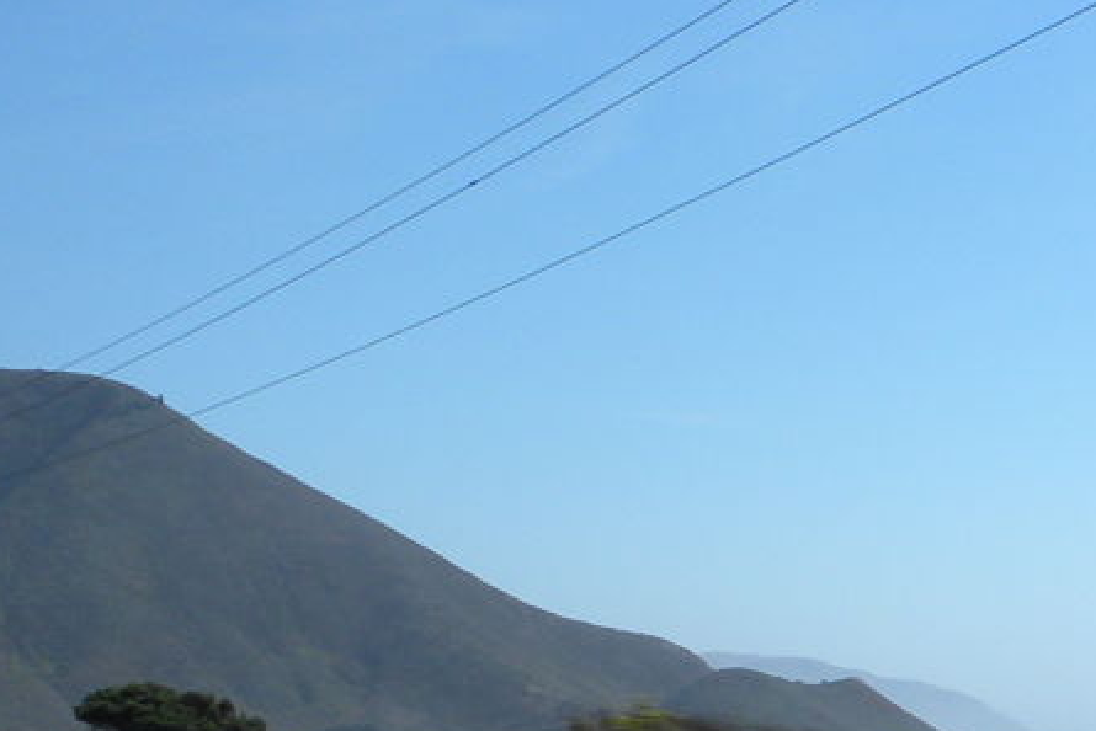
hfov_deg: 16.9
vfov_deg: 11.4
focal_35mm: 118
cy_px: 861
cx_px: 1139
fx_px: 3593
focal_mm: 6.6
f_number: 10
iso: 64
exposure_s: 1/143
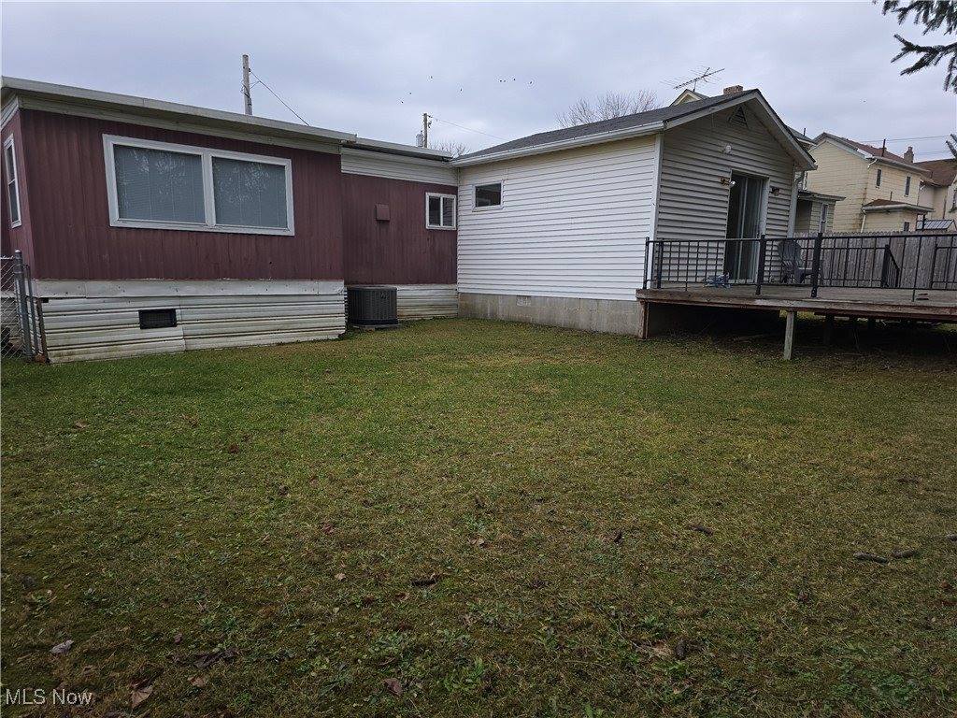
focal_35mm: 23
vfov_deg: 58.9
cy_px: 359
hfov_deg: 73.9
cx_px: 478
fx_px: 636
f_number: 1.7
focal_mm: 6.3
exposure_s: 1/120
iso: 16
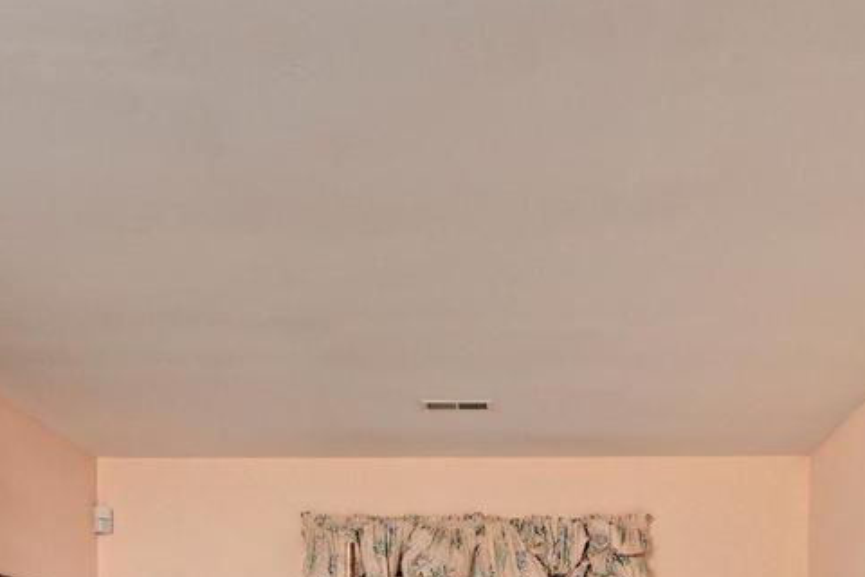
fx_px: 1009
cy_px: 802
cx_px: 532
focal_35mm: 42
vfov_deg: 25.9
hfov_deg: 46.1
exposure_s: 1/15
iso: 320
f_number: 14
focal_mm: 14
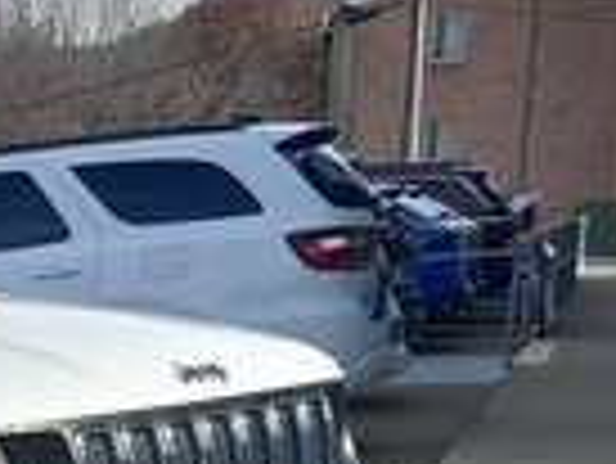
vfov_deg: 11.6
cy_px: 532
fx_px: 2244
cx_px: -423
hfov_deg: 14.2
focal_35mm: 126
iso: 40
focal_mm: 4
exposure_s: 1/308
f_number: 1.8
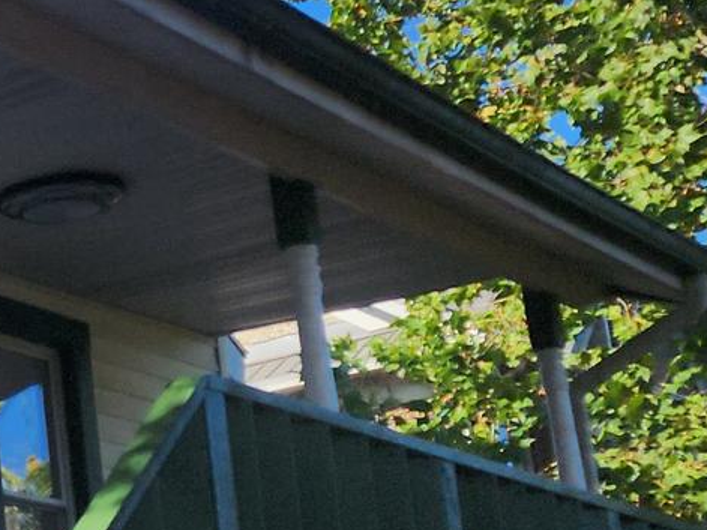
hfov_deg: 17.7
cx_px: -335
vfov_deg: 14.7
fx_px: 2042
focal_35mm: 100
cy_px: 431
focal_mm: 6.4
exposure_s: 1/1145
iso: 12
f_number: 1.8
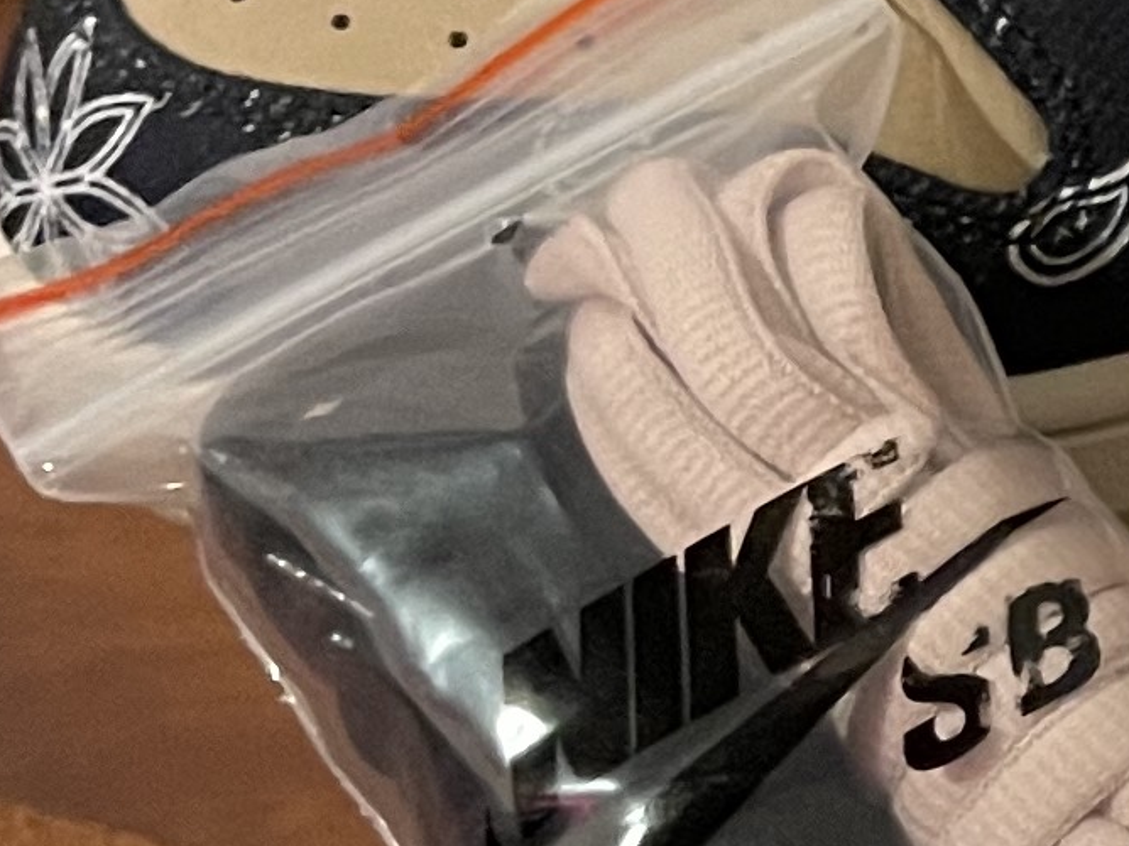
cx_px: 2721
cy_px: 353
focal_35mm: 157
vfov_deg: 9.5
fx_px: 5121
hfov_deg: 10.7
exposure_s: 1/33
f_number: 1.6
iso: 400
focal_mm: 5.1
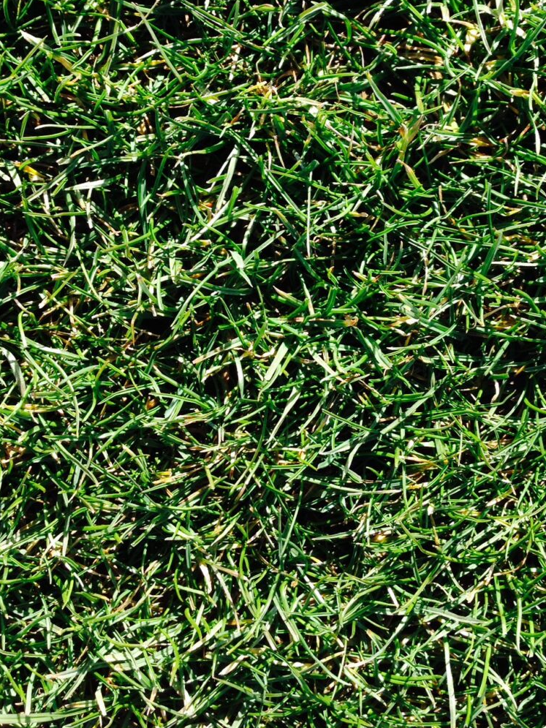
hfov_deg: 27.4
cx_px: 342
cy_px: 191
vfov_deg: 35.4
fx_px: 1115
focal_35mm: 53
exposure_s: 1/369
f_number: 2.4
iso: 50
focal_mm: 4.12
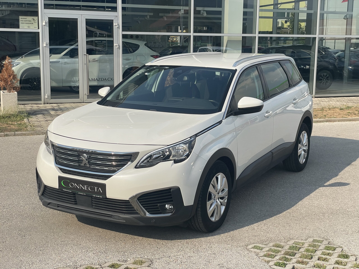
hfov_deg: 36.8
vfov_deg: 28.0
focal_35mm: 52
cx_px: 180
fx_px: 539
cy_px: 134
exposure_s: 1/1546
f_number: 2
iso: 25
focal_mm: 6
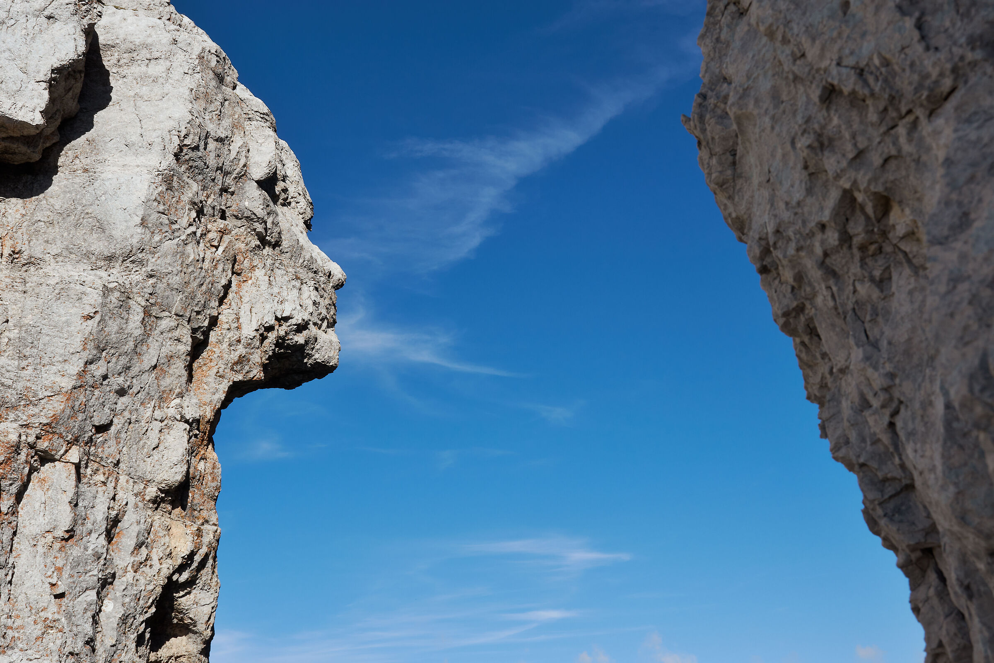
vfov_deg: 29.9
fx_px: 1242
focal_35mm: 45
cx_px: 497
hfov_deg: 43.6
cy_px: 332
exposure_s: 1/500
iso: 200
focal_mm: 30
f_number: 11
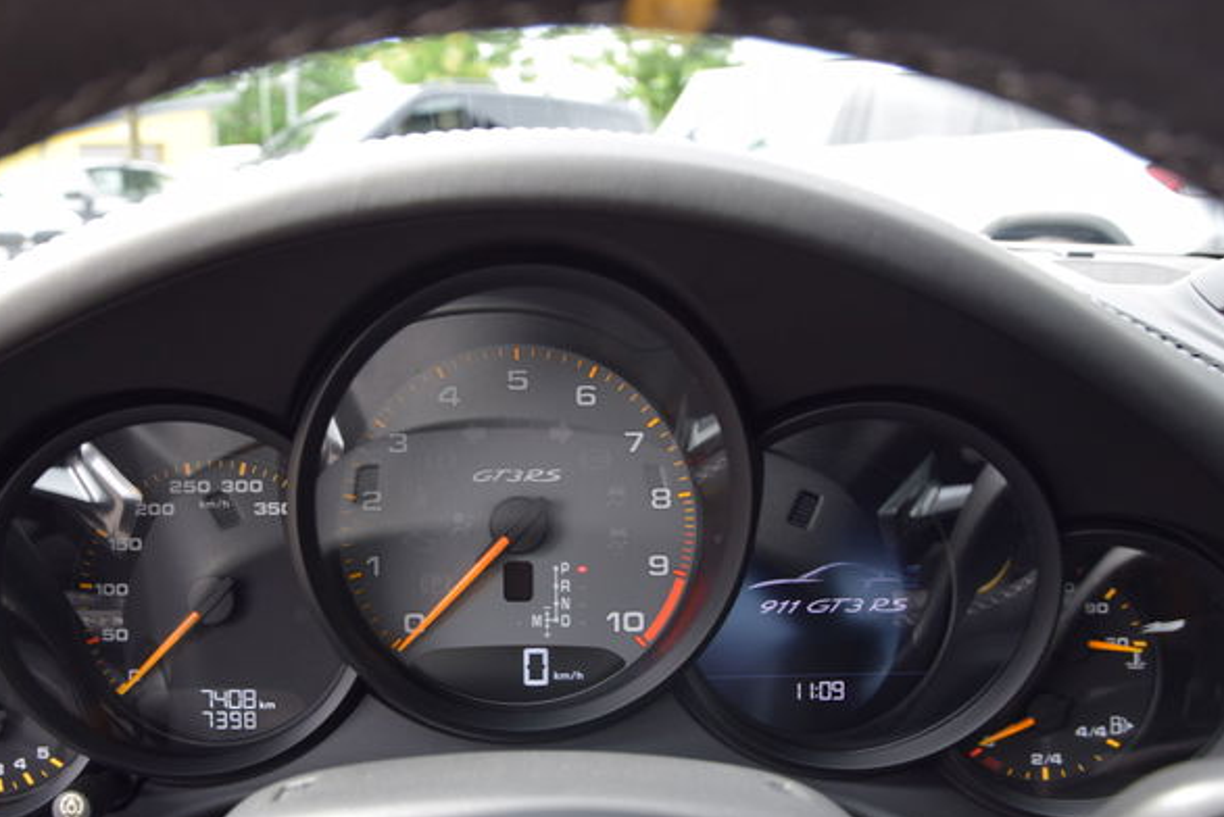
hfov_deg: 29.3
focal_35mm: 69
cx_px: 507
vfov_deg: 19.8
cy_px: 527
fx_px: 2335
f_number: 7.1
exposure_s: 1/200
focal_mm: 35
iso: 400
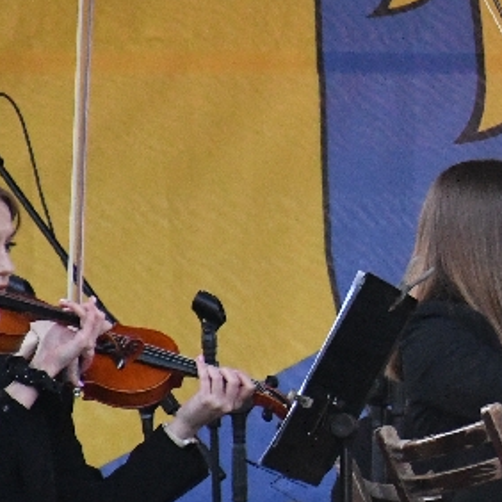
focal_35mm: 489
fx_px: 8023
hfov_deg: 3.5
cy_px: 94
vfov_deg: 3.6
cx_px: 1045
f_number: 5.3
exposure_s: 1/640
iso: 5000
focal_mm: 90
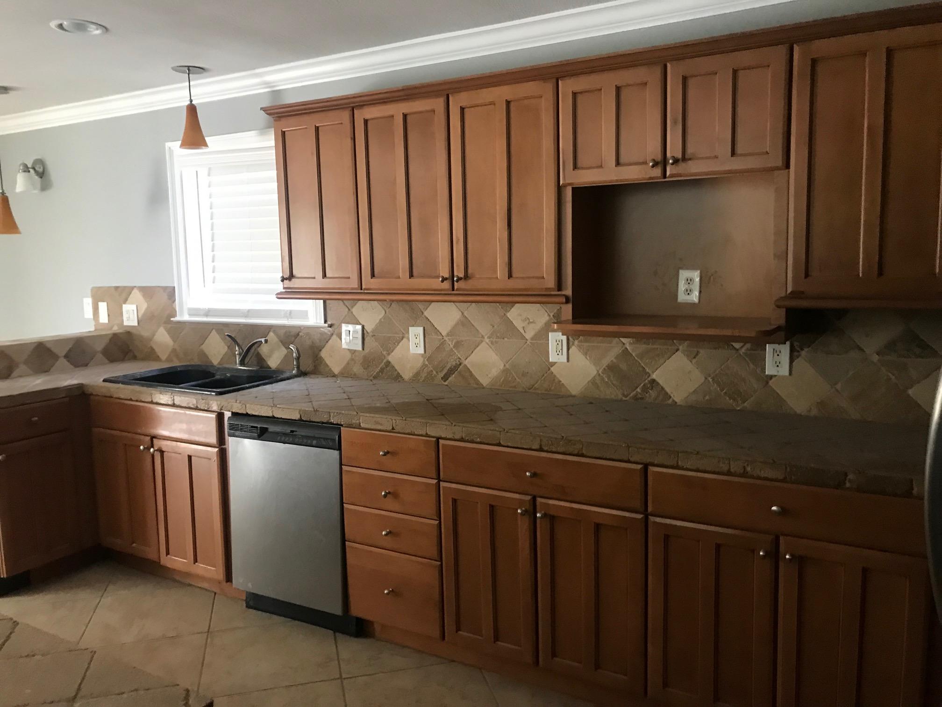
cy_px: 354
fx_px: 762
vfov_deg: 49.7
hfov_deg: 63.4
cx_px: 471
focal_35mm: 28
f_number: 1.8
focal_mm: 3.99
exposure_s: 1/15
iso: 80
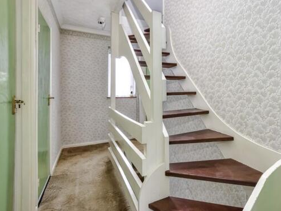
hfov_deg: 82.4
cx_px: 182
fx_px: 154
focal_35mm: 19
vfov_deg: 68.4
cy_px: 92
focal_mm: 10
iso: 640
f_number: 8
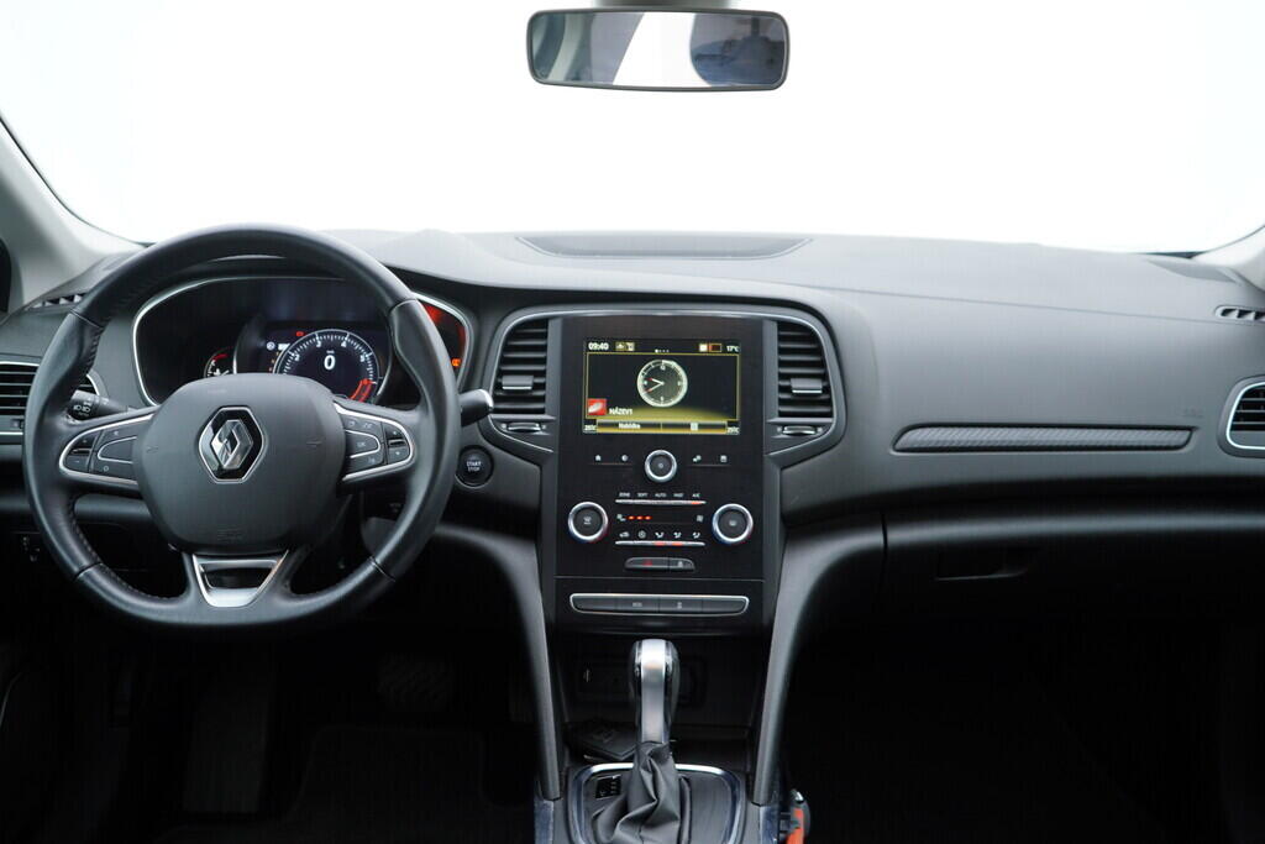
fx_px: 1265
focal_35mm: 36
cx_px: 632
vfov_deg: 36.9
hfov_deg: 53.1
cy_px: 422
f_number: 2.8
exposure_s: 1/40
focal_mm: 24
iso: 160
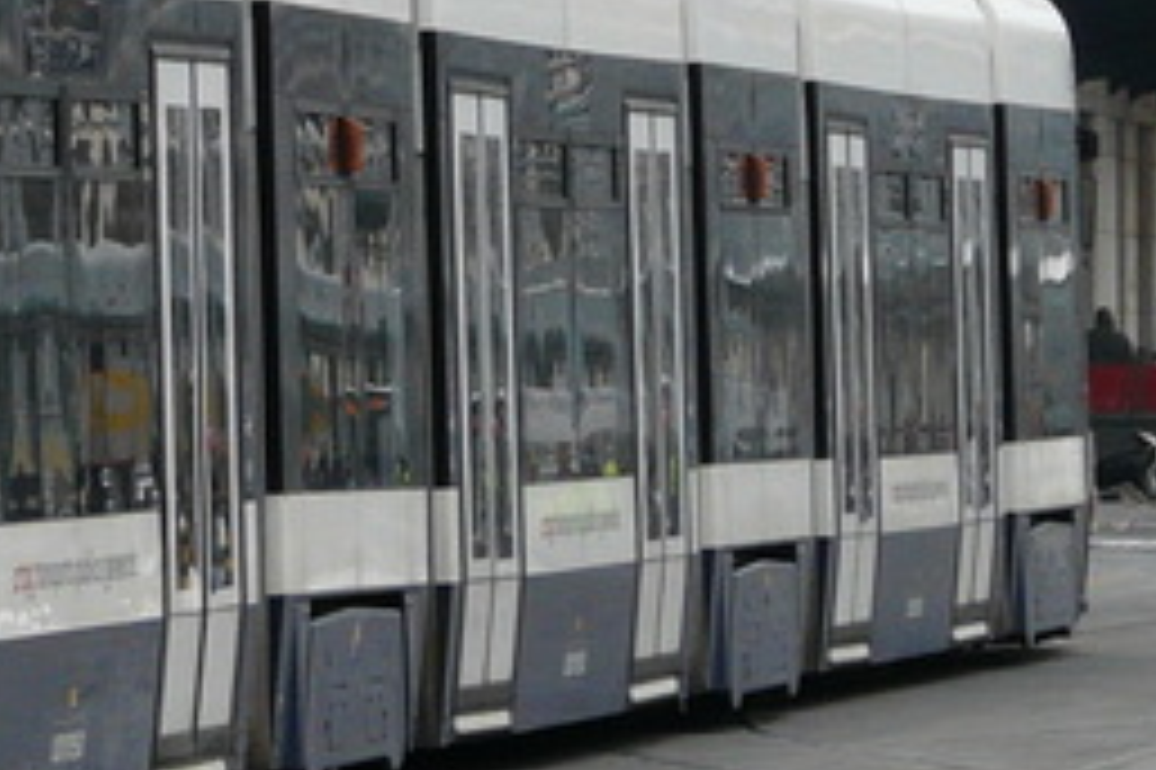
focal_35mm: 441
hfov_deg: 4.7
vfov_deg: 3.1
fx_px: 14151
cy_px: -23
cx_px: -463
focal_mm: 18
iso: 100
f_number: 5
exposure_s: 1/200
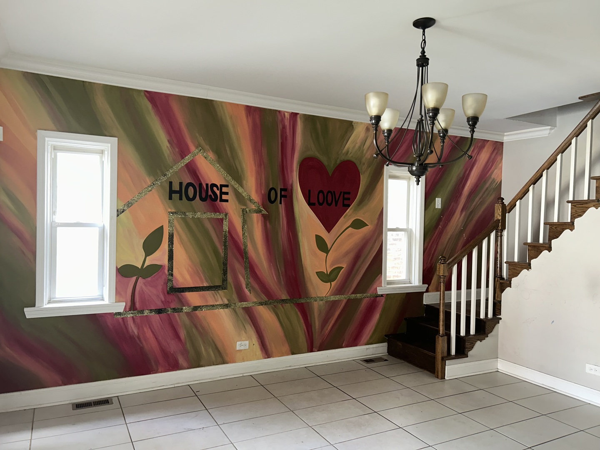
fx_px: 451
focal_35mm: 26
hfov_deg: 67.3
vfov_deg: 53.1
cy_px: 225
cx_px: 300
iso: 100
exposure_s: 1/17
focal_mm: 5.7
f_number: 1.5
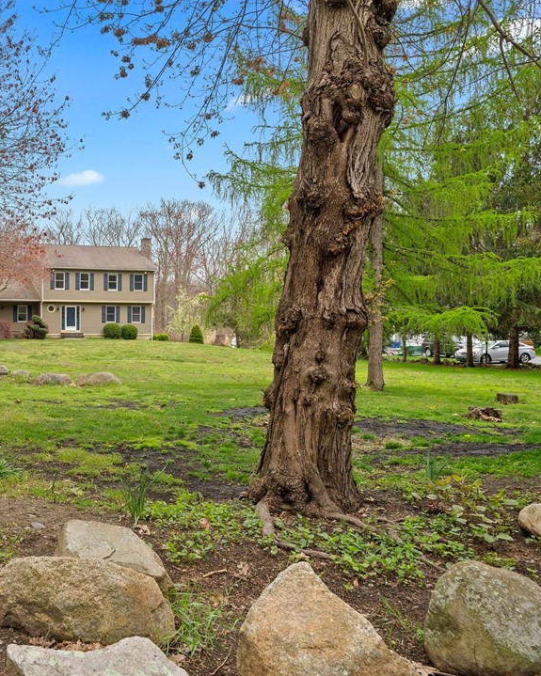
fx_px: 681
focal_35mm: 34
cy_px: 337
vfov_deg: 52.9
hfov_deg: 40.5
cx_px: 69
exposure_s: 1/100
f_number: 7.1
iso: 125
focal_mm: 24
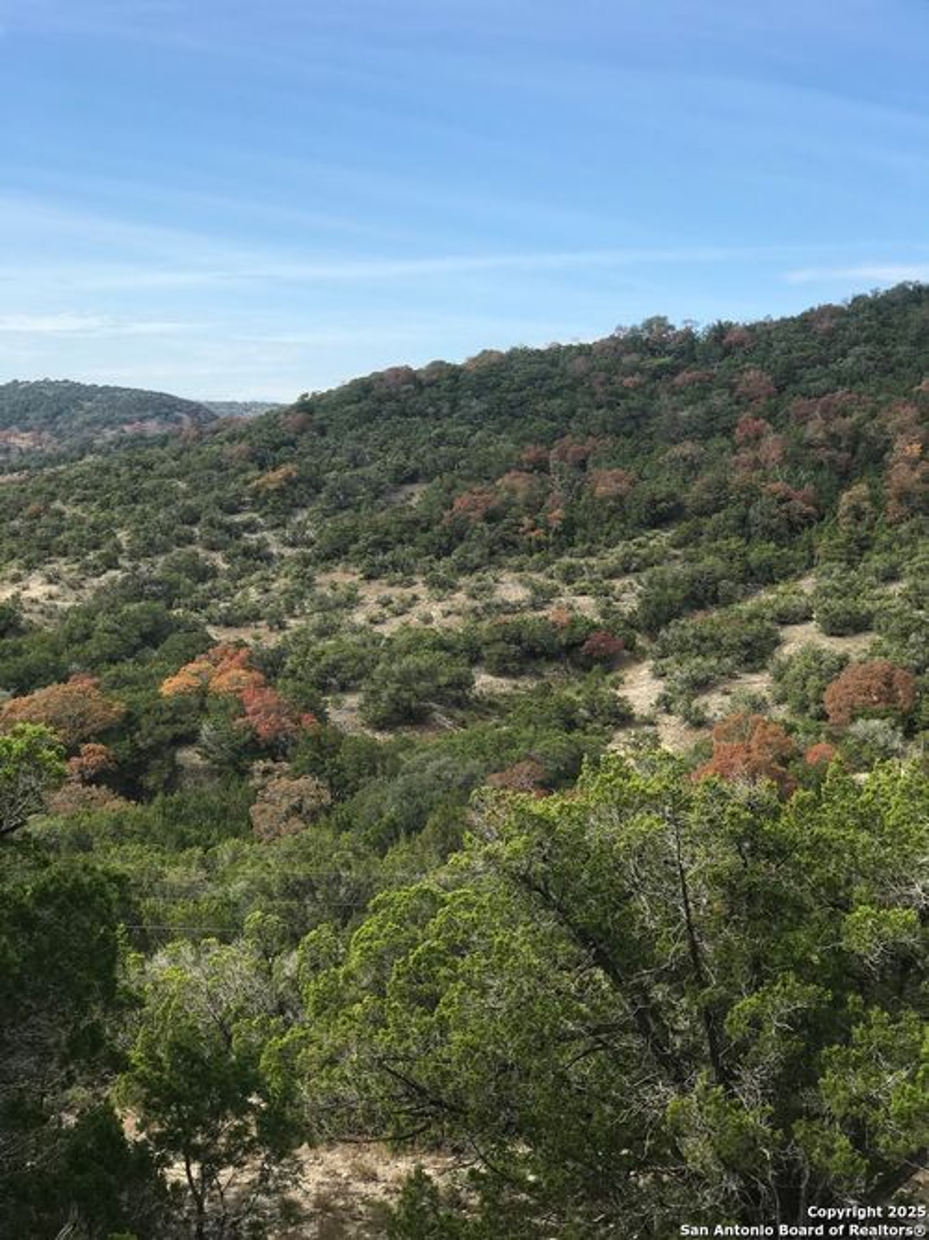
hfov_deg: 25.7
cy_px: 620
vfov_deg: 33.8
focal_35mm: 57
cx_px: 464
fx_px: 2040
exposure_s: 1/556
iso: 20
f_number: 2.8
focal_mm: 6.6
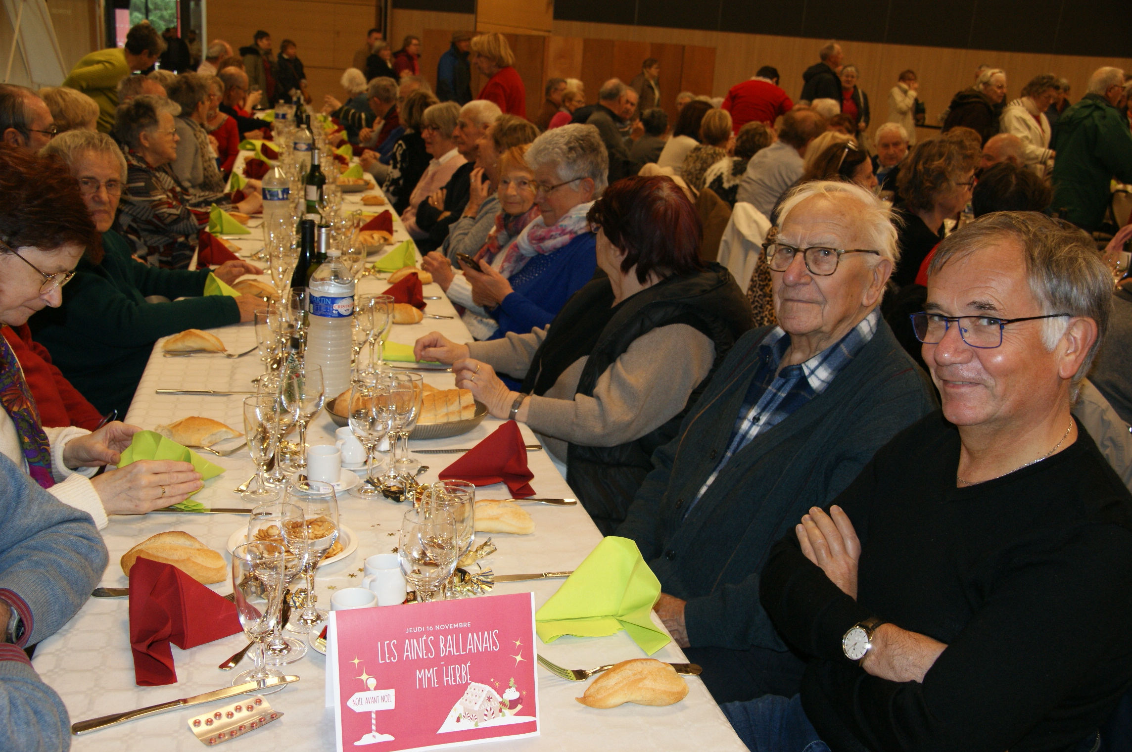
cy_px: 376
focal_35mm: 36
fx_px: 1131
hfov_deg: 53.2
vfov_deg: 36.8
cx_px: 566
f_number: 5.6
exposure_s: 1/60
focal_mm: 24
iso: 400
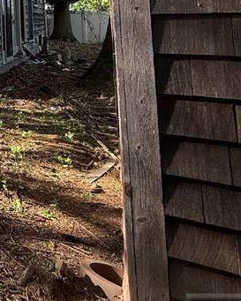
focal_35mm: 41
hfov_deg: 23.0
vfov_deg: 39.3
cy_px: -3
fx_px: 365
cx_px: -177
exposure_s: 1/182
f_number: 2.2
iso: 64
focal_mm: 2.22
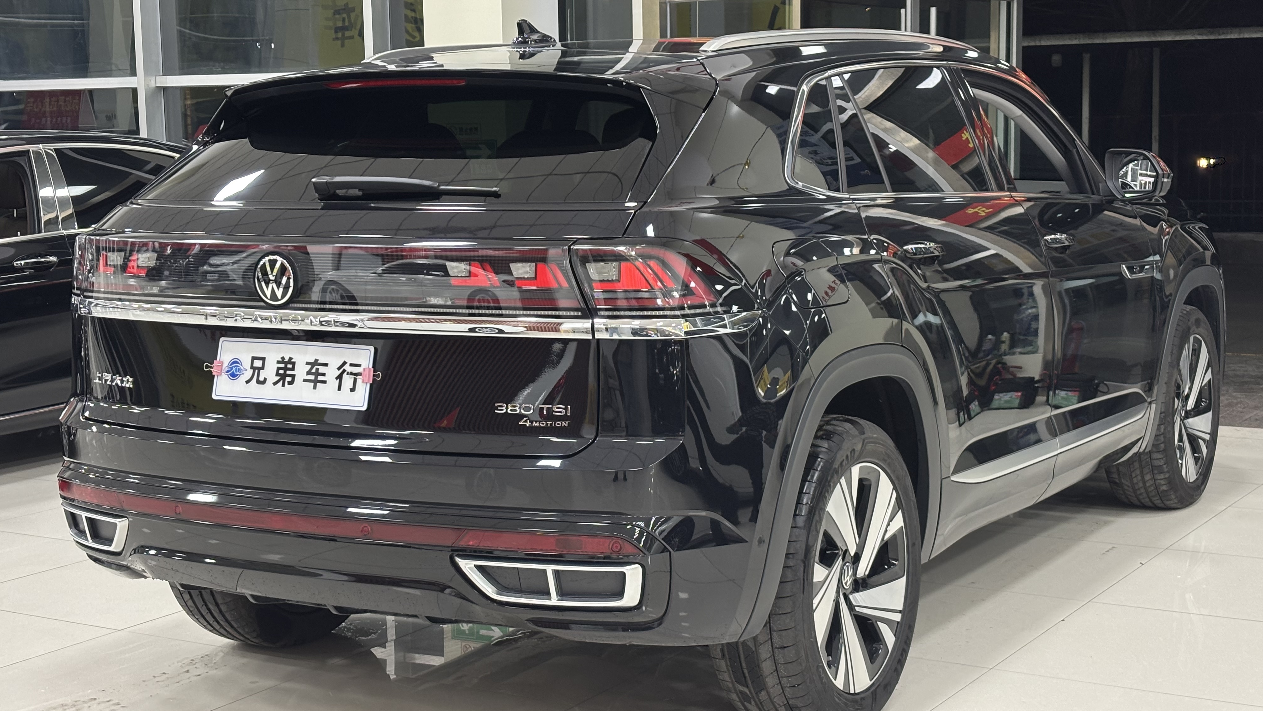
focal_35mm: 57
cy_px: 354
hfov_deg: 36.6
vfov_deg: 21.1
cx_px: 634
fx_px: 1909
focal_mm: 5.96
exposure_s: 1/33
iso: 160
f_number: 1.6
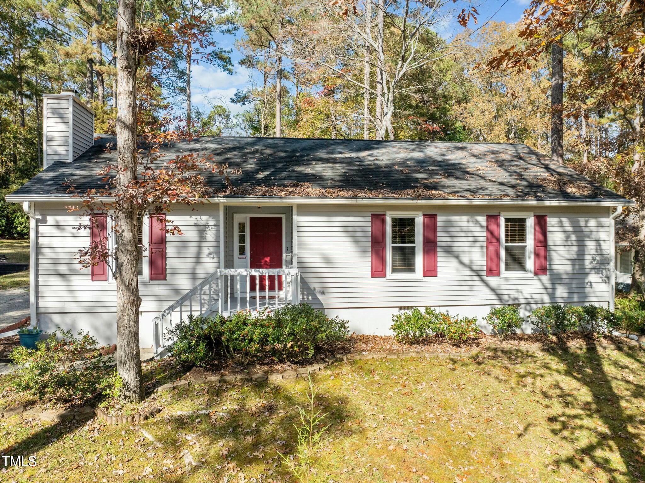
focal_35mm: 24
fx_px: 447
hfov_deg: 71.6
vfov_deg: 56.8
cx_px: 322
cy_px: 242
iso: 210
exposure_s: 1/1600
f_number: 2.8
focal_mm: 12.29
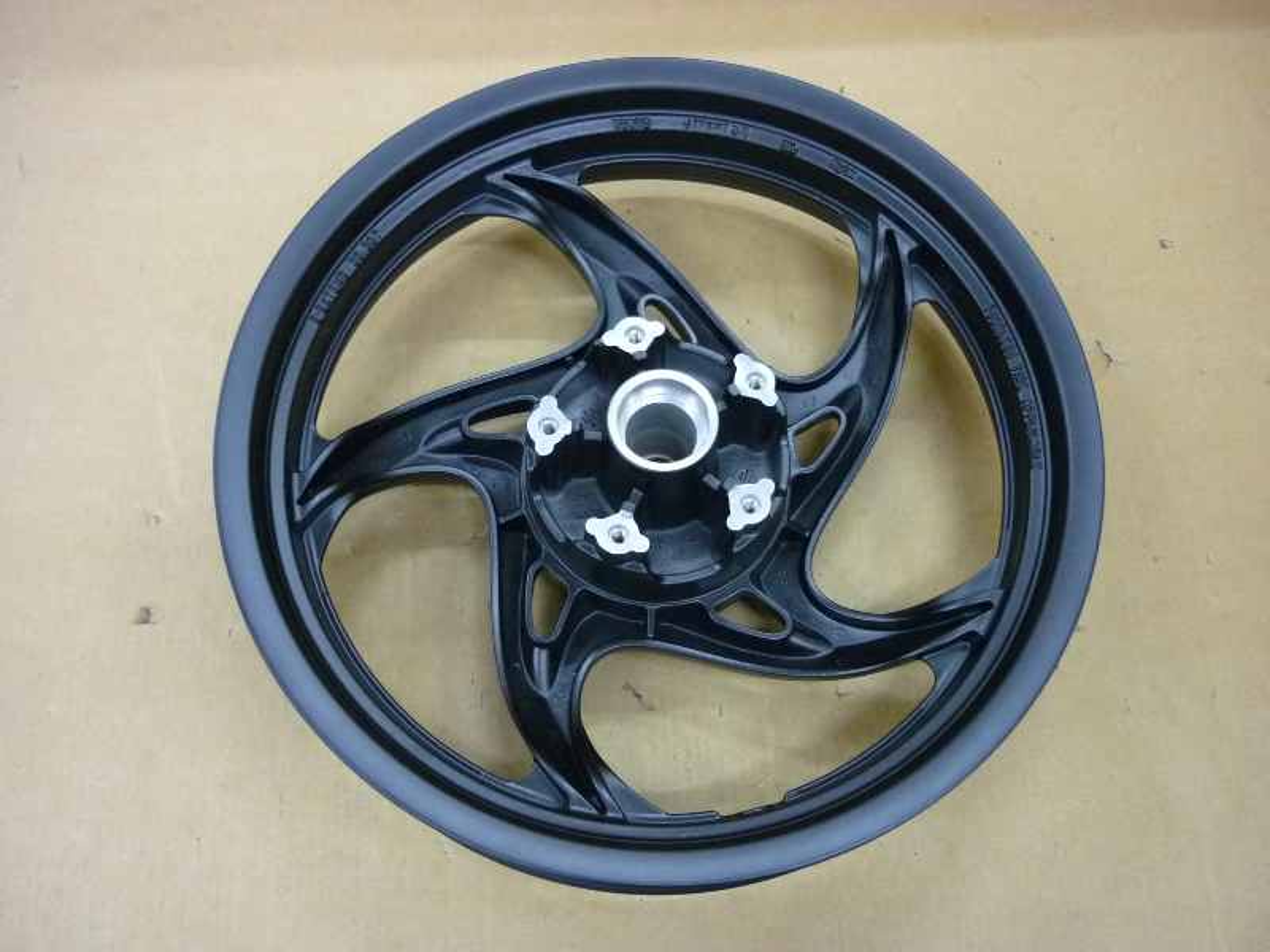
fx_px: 1211
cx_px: 635
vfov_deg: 42.9
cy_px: 476
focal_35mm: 33
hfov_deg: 55.4
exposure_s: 1/13
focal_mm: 5.5
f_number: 2.8
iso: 400
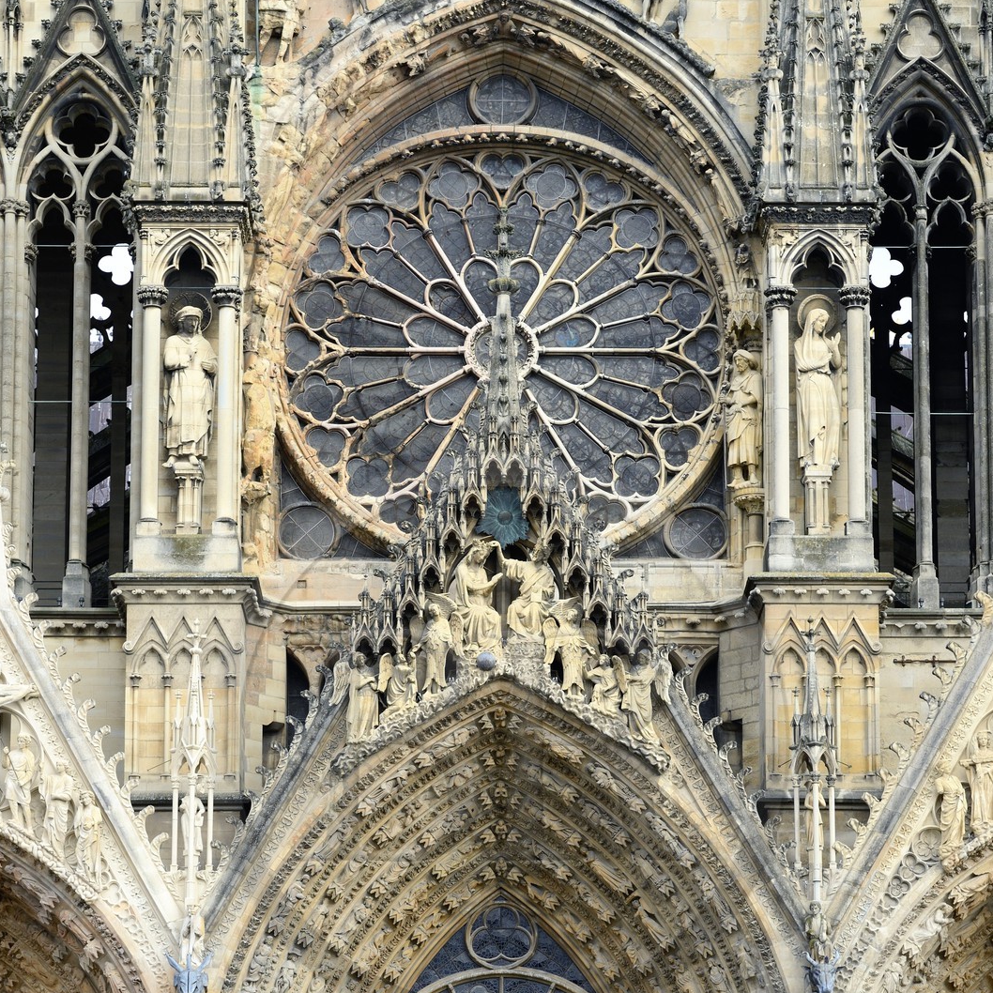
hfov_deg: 14.3
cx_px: 496
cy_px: 746
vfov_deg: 14.2
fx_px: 3959
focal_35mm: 122
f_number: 9
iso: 200
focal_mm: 95
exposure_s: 1/200
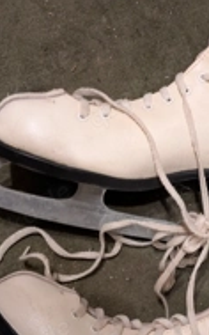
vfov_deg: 35.5
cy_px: 250
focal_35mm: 56
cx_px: 205
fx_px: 511
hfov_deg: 22.3
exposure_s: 1/25
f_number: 1.89
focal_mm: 5.43
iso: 440
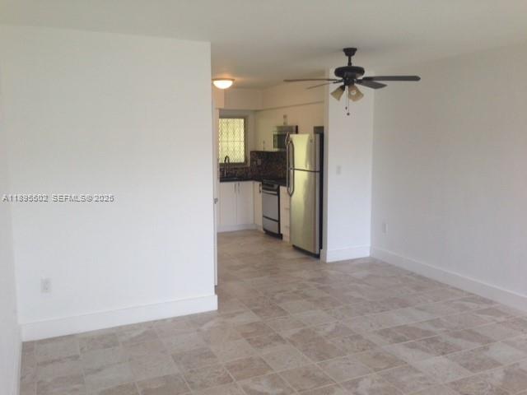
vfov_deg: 42.9
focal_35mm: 33
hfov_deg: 55.4
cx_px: 264
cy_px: 198
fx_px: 502
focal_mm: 4.12
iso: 64
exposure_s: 1/40
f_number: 2.4
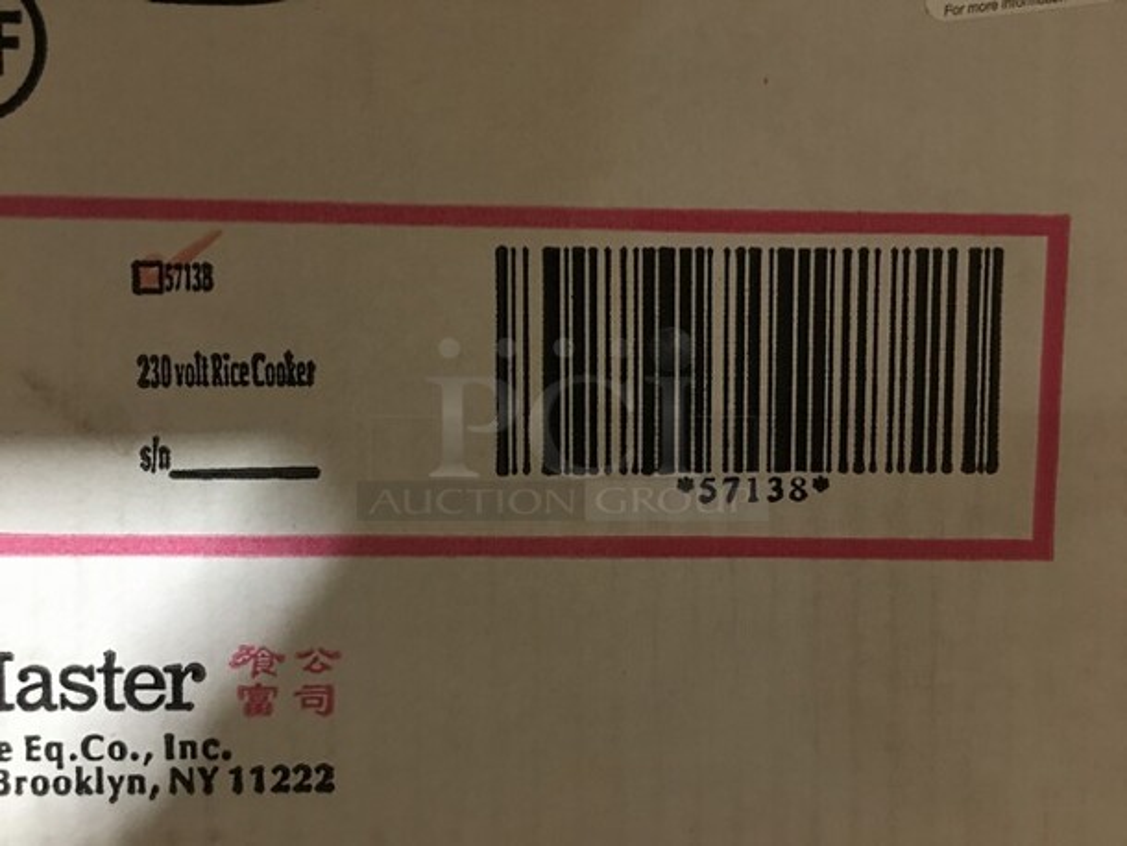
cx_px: 564
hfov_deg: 61.6
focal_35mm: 29
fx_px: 945
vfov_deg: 48.3
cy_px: 423
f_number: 2.2
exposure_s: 1/4
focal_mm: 4.15
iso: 64
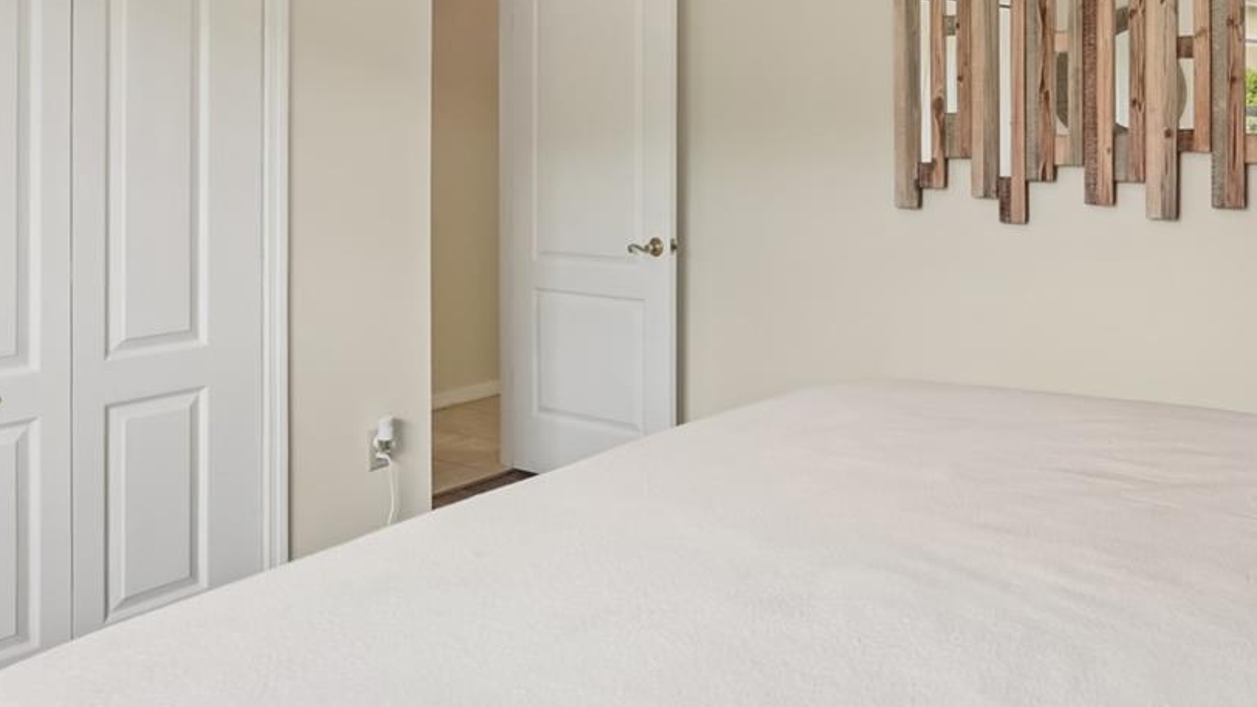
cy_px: 133
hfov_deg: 56.7
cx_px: 836
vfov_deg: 33.5
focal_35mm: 34
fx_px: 1134
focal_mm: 16.5
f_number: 8
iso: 400
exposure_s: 1/50
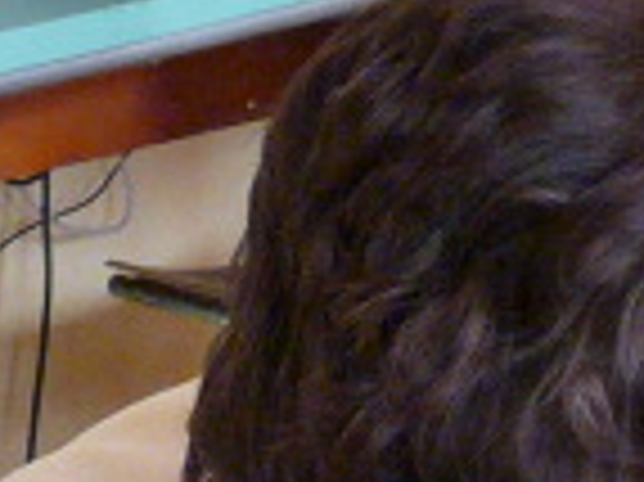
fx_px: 4164
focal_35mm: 224
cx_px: 716
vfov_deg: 6.6
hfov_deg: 8.8
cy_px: 505
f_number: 2.8
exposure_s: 1/80
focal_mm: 5
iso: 400
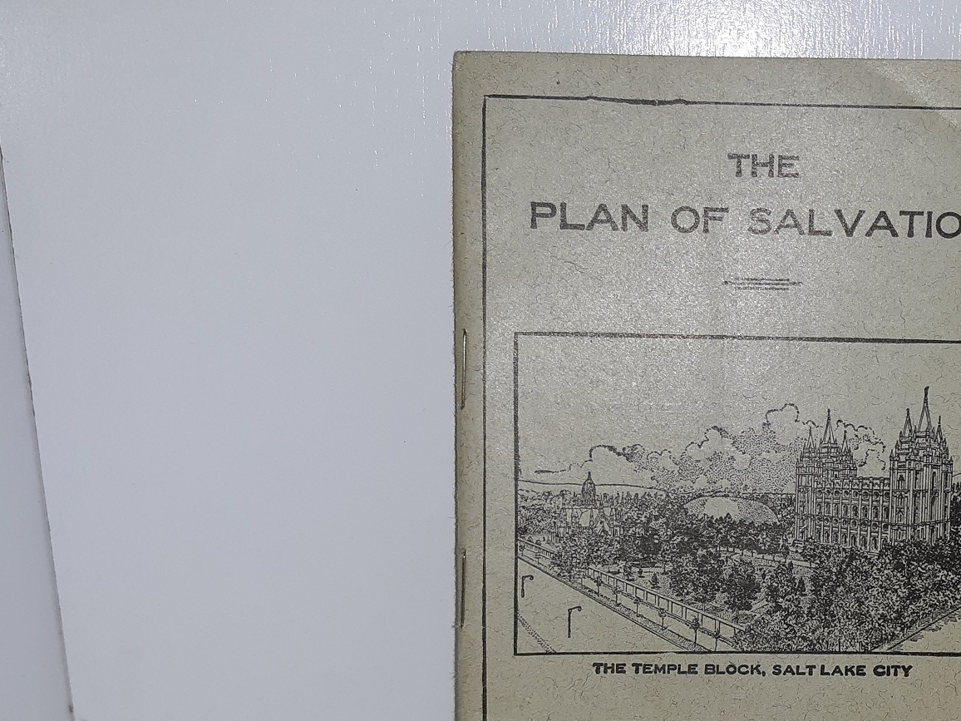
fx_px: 1388
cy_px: 495
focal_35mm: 50
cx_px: 765
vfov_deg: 28.9
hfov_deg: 36.9
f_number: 1.7
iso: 40
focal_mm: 3.7
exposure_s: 1/341
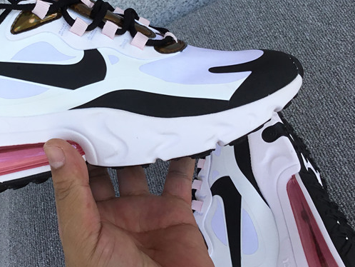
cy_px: 60
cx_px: 88
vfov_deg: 25.7
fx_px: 575
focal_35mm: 56
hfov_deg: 33.6
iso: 25
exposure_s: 1/382
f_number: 2.4
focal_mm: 3.3
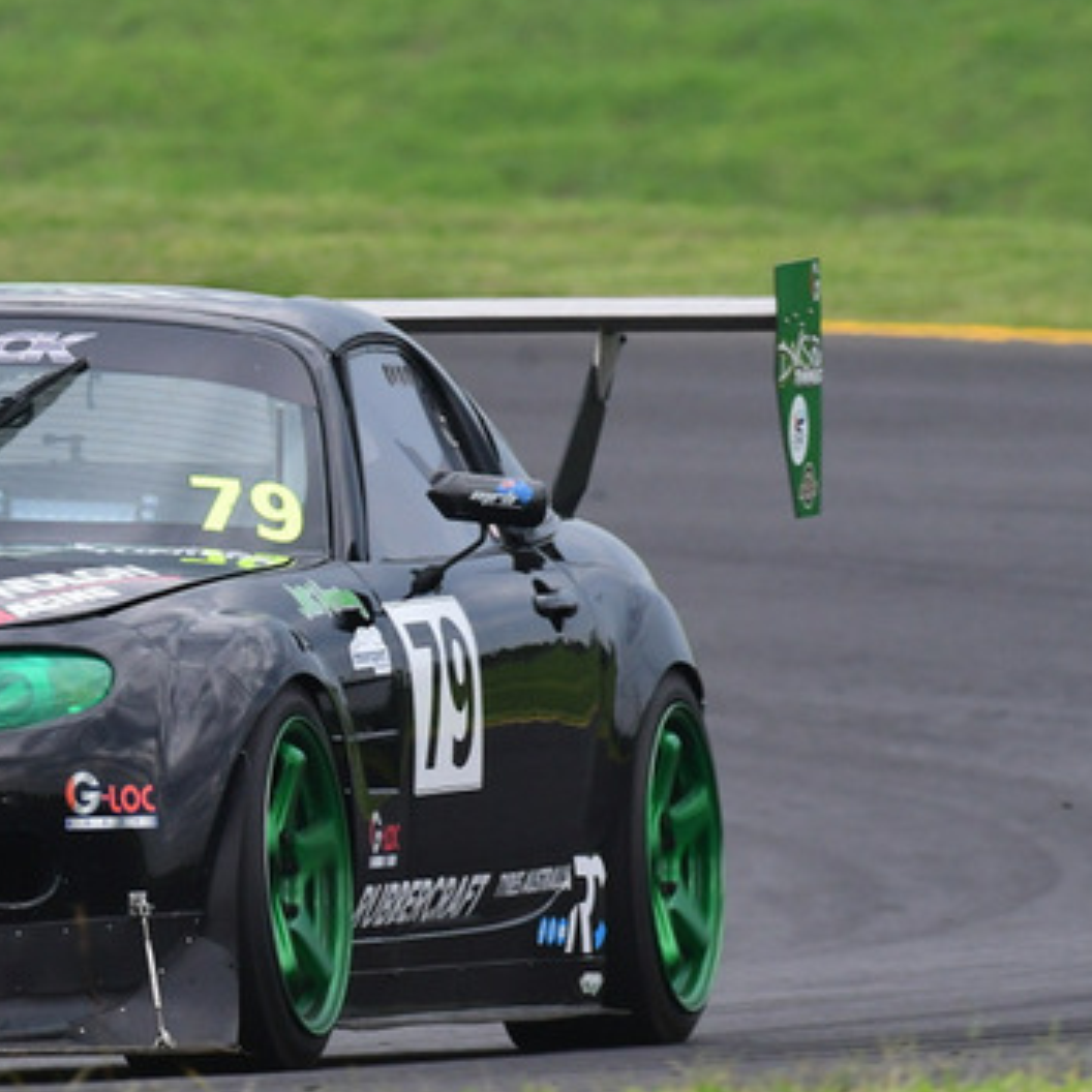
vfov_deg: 1.4
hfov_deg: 1.4
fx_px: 43471
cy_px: 406
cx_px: -118
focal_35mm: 1218
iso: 1000
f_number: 10
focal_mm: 420
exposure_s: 1/640
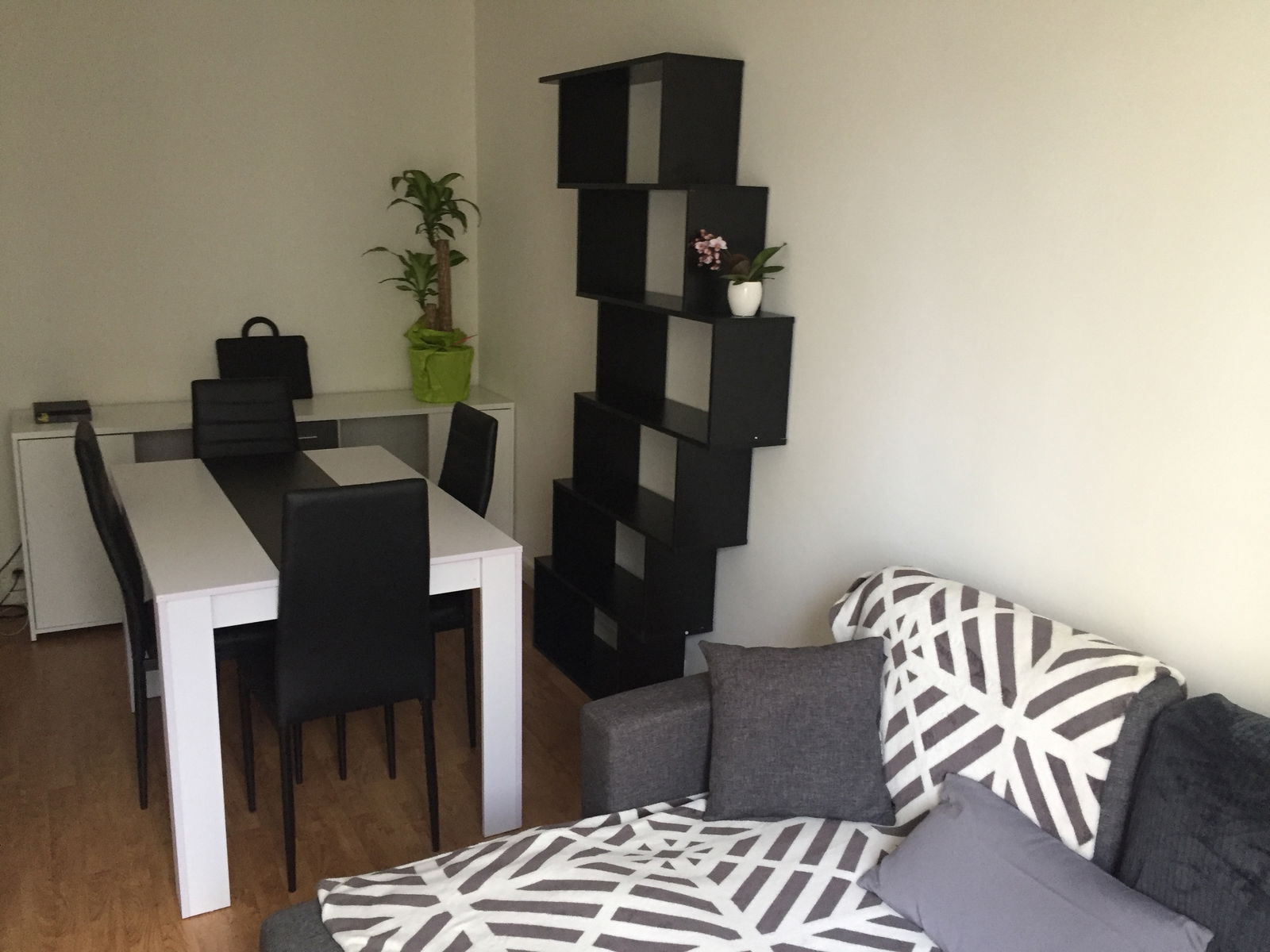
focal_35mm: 29
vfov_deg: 48.2
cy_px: 476
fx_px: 1064
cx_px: 635
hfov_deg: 61.7
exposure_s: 1/33
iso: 250
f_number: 2.2
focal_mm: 4.15
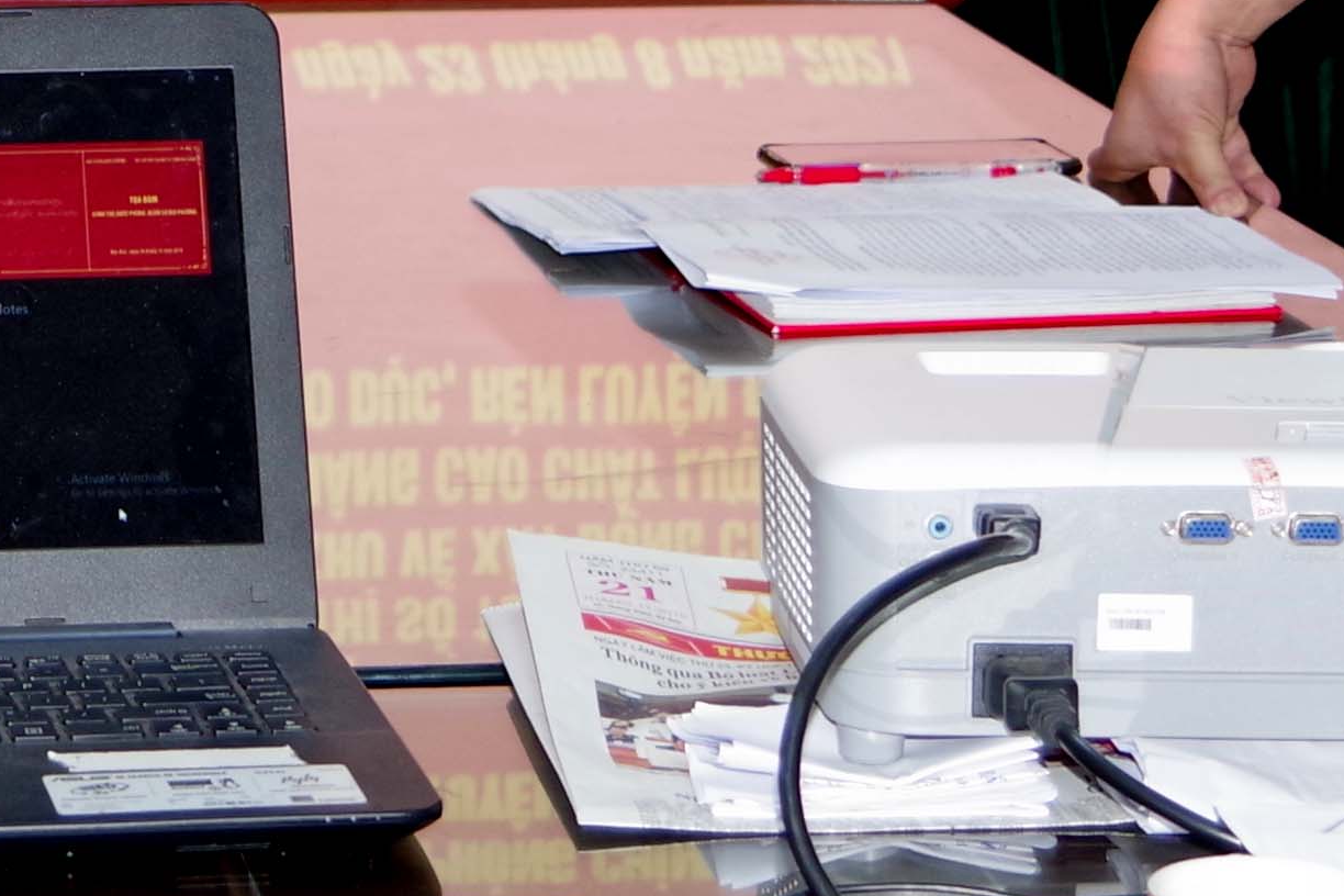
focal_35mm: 152
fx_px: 5674
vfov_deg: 8.9
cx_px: -179
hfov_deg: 13.2
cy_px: -324
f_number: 4
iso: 400
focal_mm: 21
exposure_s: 1/50
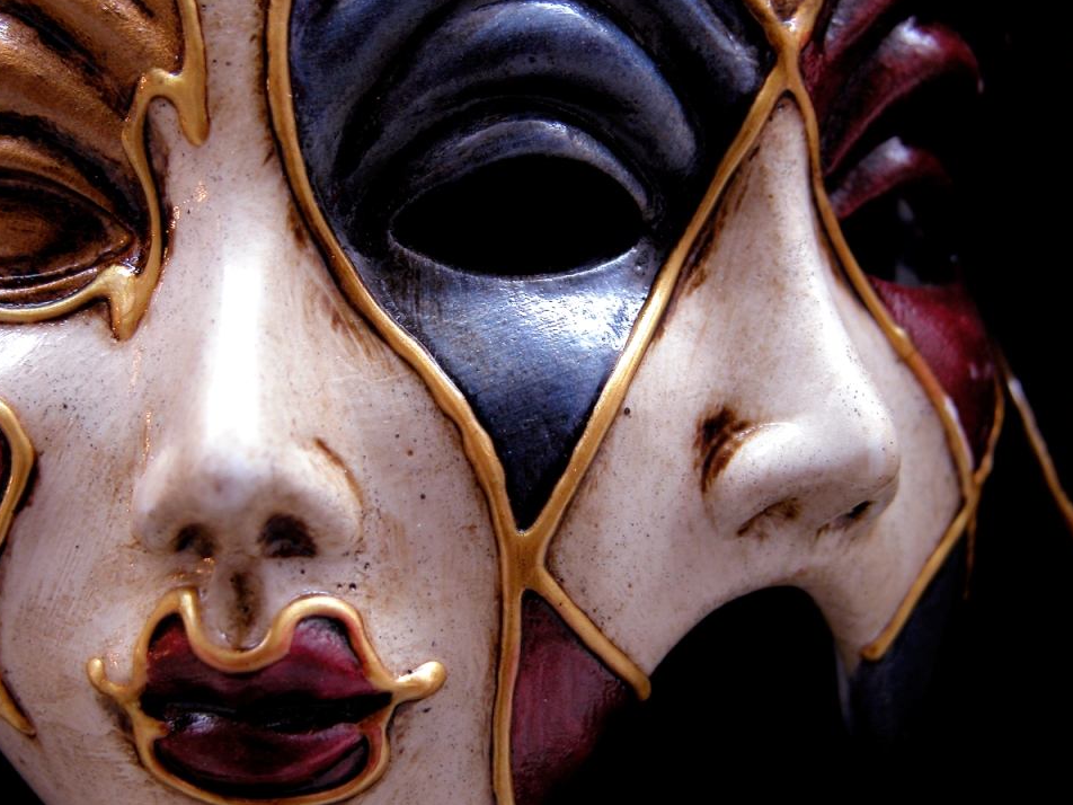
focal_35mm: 99
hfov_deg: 19.8
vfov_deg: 14.9
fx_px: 3069
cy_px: 410
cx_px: 507
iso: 100
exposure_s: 1/29.8
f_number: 3.6
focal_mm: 23.7
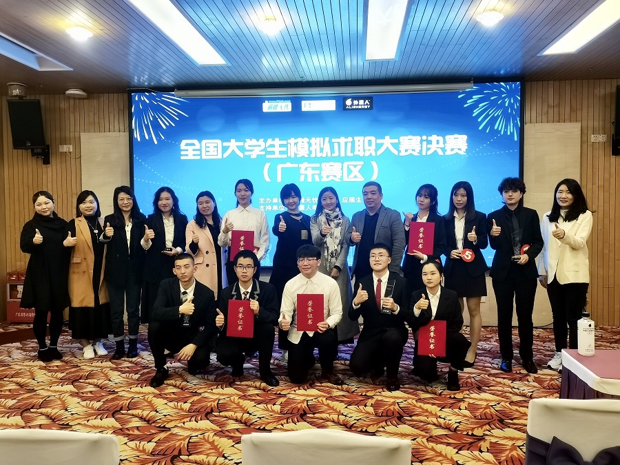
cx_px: 310
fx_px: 519
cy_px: 232
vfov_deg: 48.2
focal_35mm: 29
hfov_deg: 61.7
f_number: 1.8
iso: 400
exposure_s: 1/50
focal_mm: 5.58
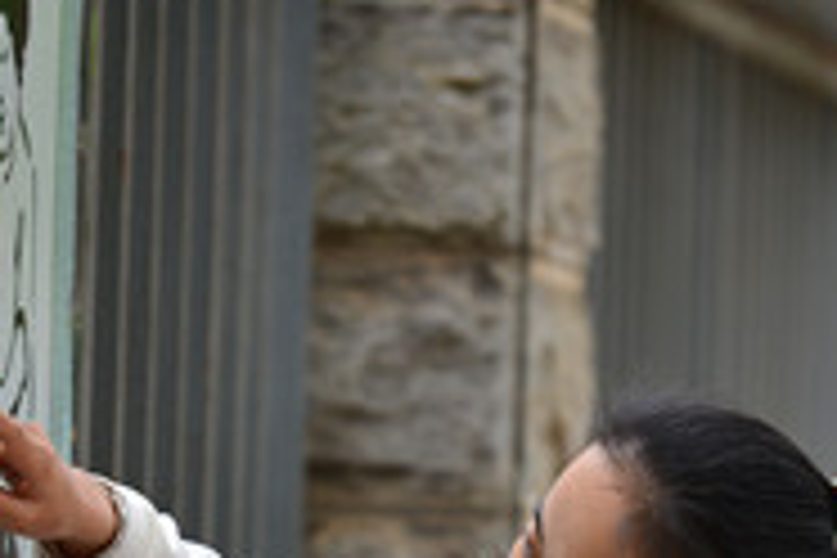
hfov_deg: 3.2
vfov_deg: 2.1
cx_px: 490
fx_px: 15018
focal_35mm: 646
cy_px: 796
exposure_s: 1/500
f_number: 2.8
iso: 125
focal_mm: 200
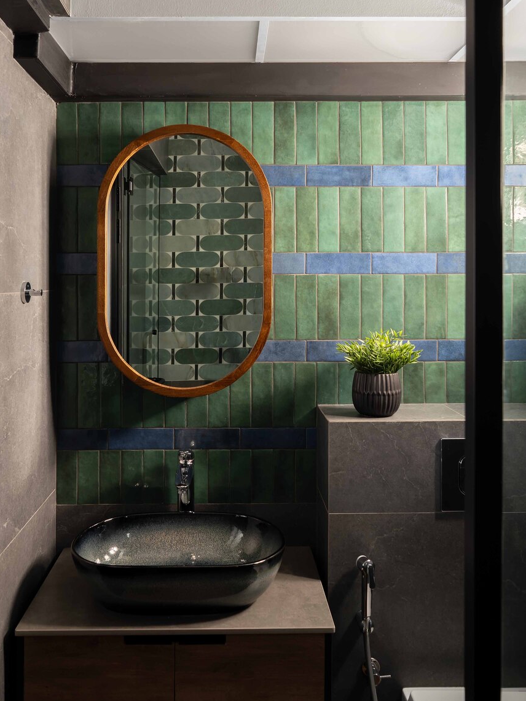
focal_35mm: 33
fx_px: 668
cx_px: 248
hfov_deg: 42.9
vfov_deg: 55.1
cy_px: 294
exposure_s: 13
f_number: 8
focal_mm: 16.5
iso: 100
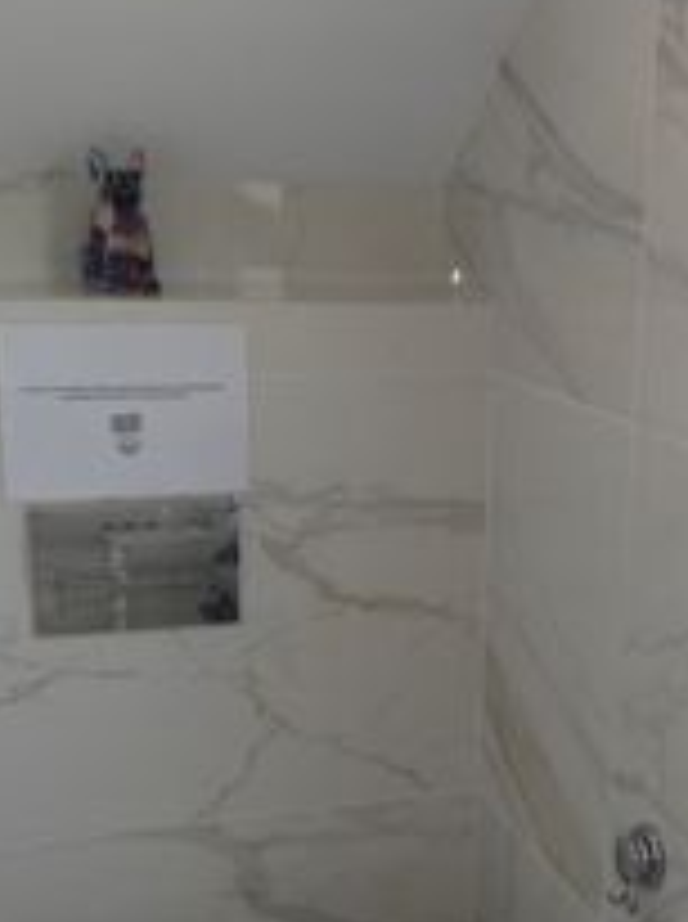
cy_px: 630
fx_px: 1382
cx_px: 517
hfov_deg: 27.6
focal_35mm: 52
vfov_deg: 36.4
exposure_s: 1/40
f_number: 2.8
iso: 80
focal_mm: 3.6
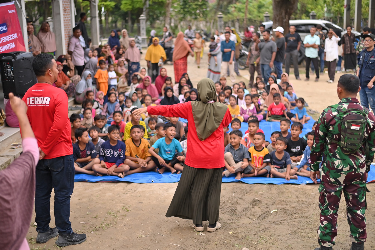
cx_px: 188
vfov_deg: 26.9
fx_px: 520
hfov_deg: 39.6
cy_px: 125
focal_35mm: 50
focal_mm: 50
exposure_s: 1/640
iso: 640
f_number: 2
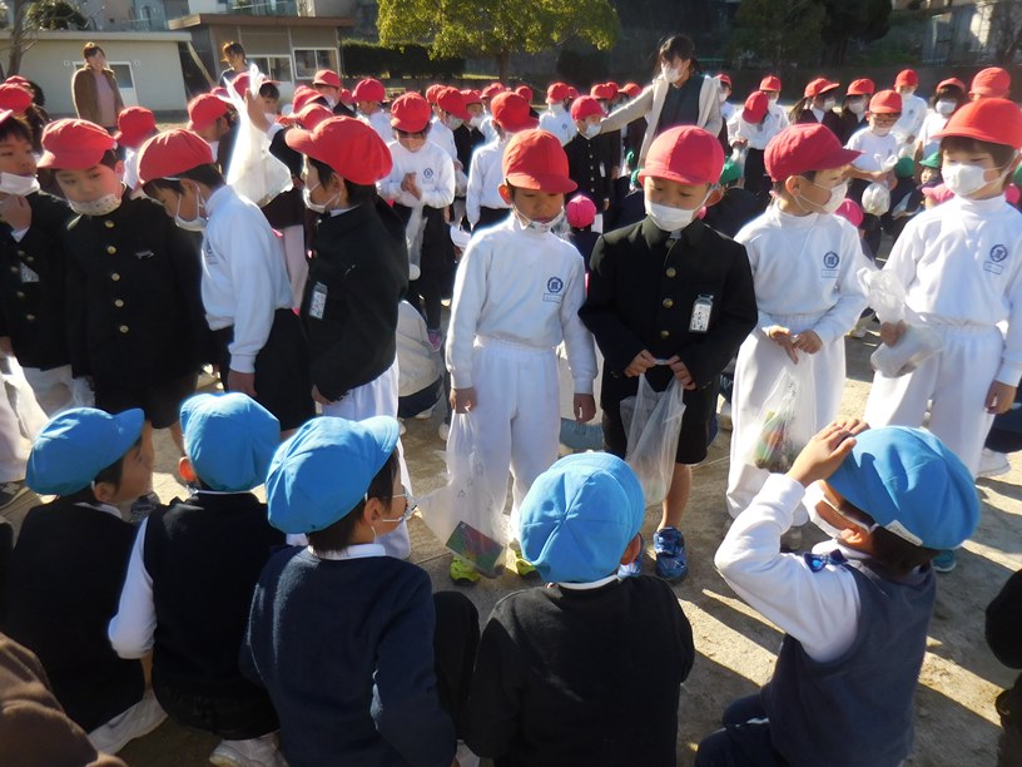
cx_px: 511
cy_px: 384
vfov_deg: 54.9
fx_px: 738
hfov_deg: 69.4
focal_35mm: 25
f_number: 3.3
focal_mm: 4.5
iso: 125
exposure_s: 1/640
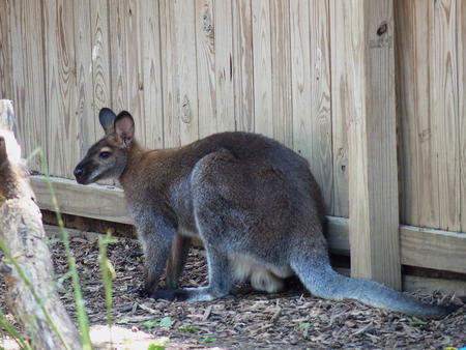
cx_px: 233
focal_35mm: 300
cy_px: 175
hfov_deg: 6.6
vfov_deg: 5.0
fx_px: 4041
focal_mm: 64.3
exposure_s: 1/160
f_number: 2.8
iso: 400
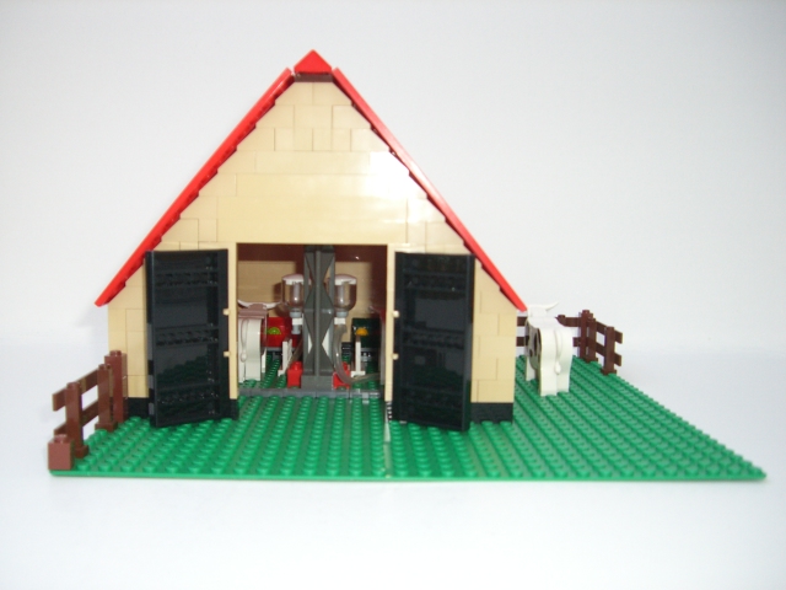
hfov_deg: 49.0
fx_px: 863
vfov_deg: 37.7
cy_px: 295
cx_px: 393
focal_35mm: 38
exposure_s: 1/60
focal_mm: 6.2
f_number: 2.7
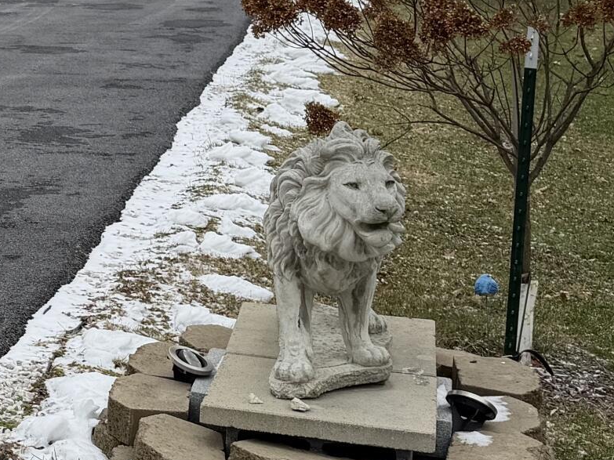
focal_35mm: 92
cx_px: -338
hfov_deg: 18.6
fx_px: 1632
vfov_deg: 16.0
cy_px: 137
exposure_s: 1/2169
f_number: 1.78
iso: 80
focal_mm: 6.76
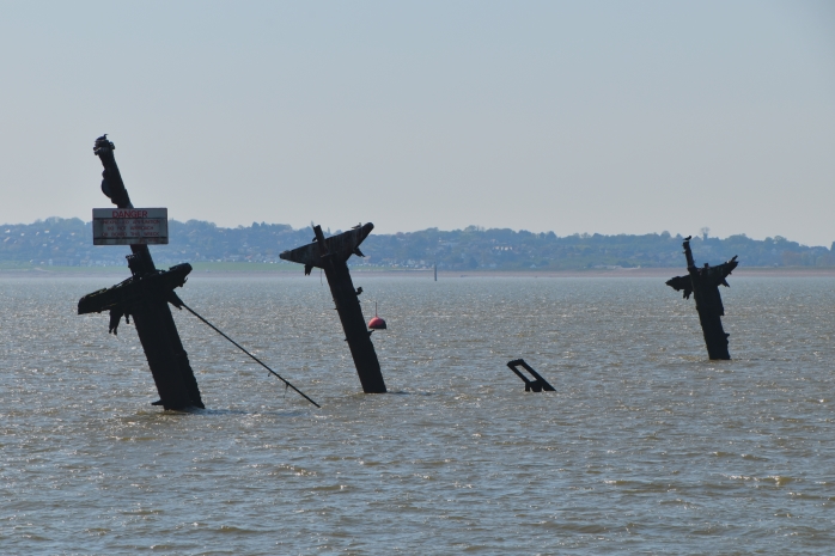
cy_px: 278
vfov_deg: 7.3
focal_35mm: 188
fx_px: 4348
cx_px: 418
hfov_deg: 11.0
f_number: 11
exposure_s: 1/500
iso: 200
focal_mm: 125
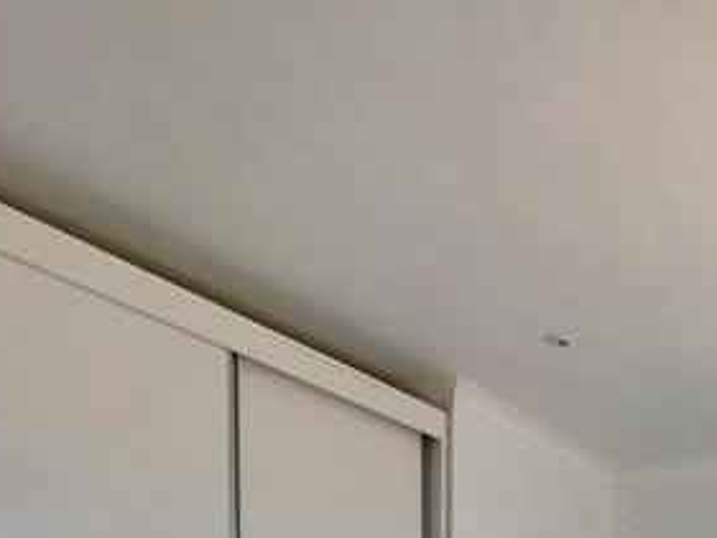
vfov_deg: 29.1
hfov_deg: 44.9
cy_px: 745
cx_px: 661
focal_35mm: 37
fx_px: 767
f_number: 2.2
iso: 50
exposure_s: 1/525
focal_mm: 1.74
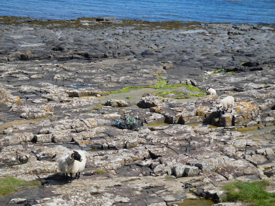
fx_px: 556
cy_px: 103
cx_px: 138
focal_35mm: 70
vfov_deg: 21.0
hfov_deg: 27.8
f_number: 4.5
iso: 125
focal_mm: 12.5
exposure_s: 1/800
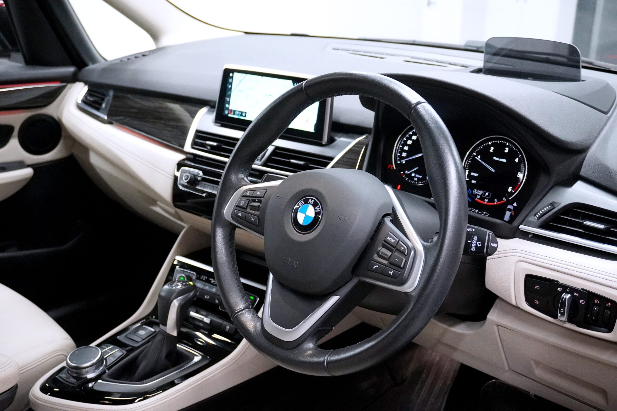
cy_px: 206
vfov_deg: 33.0
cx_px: 308
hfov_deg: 47.9
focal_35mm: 40
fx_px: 694
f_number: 4.5
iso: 6400
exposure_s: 1/125
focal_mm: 27
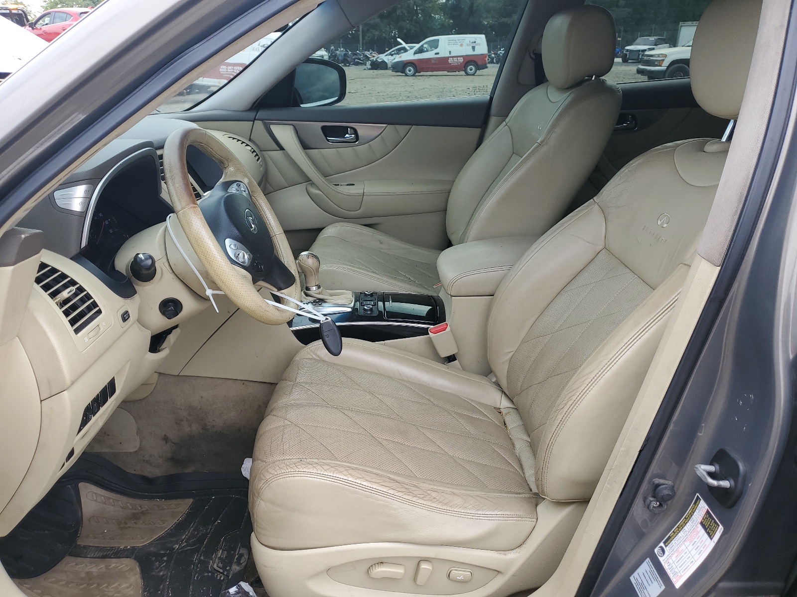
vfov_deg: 53.1
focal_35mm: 26
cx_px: 398
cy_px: 298
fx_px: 599
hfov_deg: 67.3
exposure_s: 1/312
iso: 50
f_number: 1.5
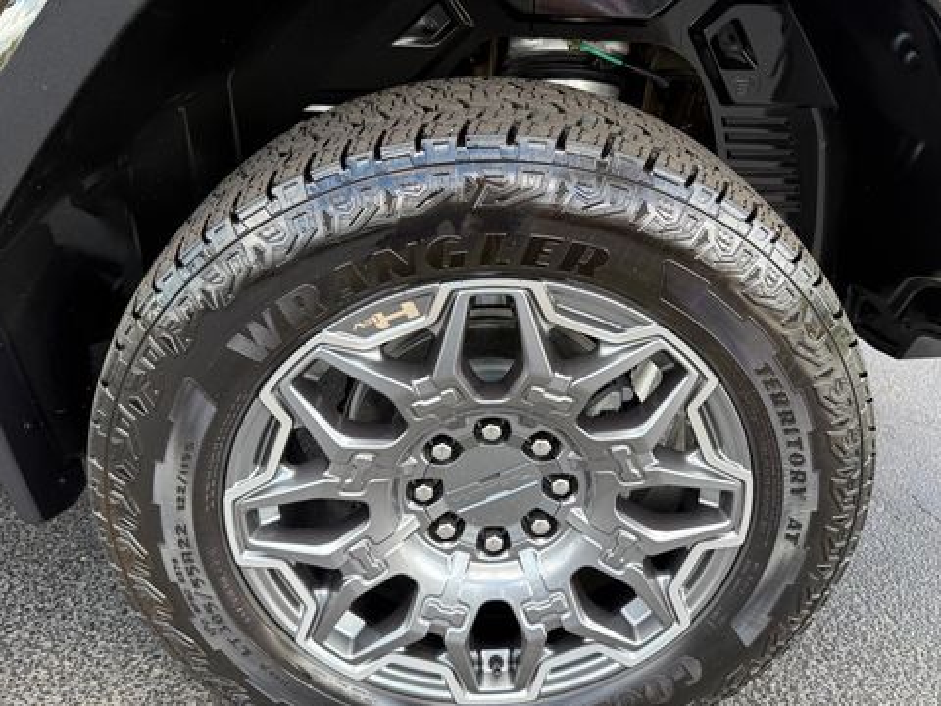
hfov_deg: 56.7
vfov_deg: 44.2
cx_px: 518
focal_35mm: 32
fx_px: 870
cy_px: 343
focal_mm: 6.76
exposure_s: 1/254
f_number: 1.78
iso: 64
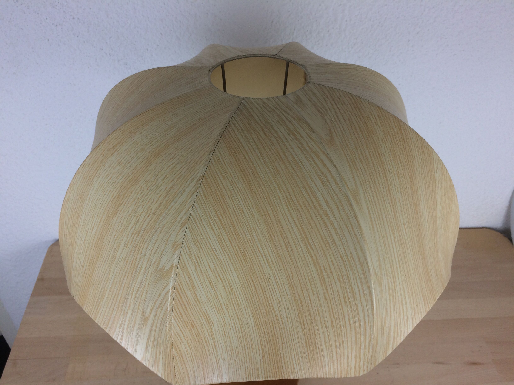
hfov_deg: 61.7
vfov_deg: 48.2
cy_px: 192
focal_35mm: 29
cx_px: 257
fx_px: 431
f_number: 2.2
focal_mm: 4.15
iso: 64
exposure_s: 1/100
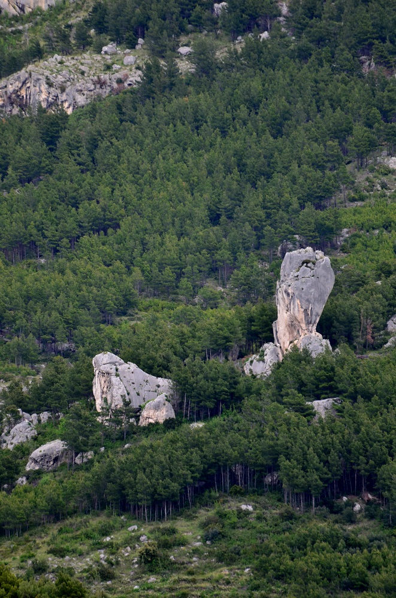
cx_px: 198
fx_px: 7463
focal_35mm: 450
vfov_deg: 4.6
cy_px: 299
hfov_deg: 3.0
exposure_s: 1/320
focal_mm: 300
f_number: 5.6
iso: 160
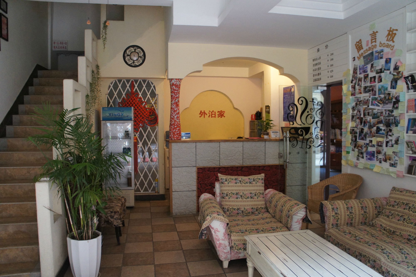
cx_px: 208
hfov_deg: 67.4
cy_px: 138
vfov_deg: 47.8
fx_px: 312
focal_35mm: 27
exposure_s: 1/100
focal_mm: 18
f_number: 3.5
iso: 1600
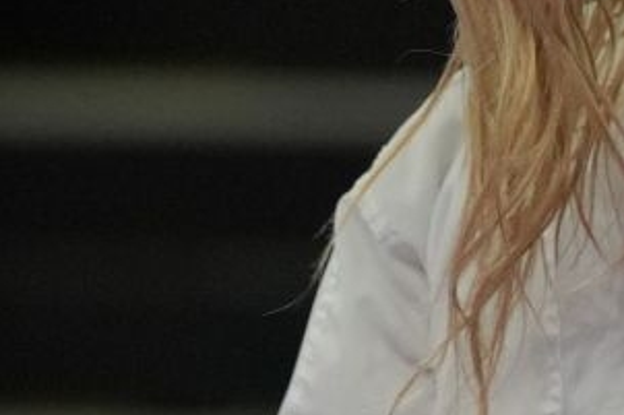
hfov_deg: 1.2
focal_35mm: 1788
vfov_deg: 0.8
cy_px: 506
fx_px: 30974
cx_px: -919
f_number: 2.8
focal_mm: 200
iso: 1600
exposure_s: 1/1000
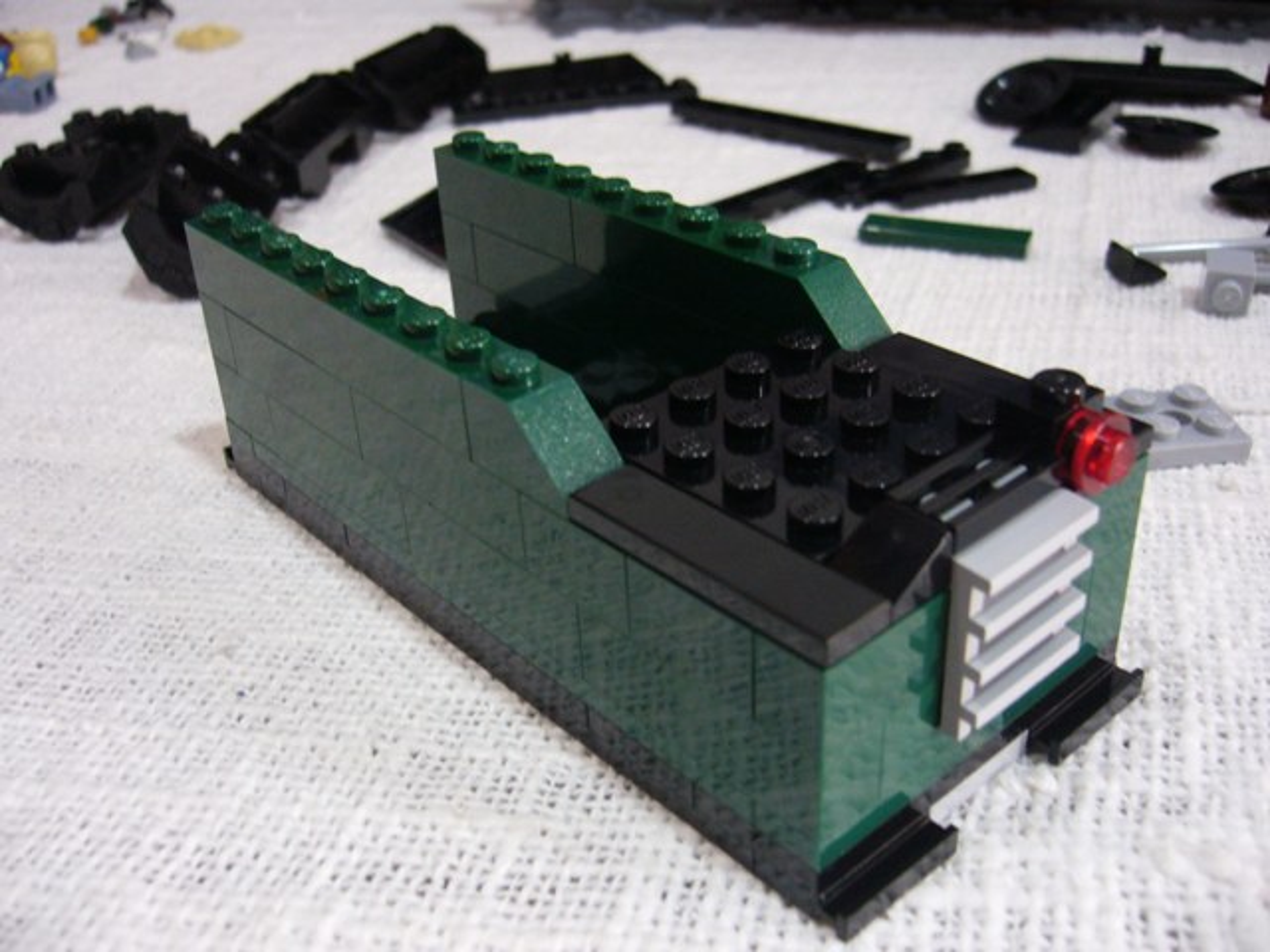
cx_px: 635
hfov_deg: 52.6
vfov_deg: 40.7
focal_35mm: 35
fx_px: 1284
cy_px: 476
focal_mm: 5.8
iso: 200
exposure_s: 1/8
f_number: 2.8
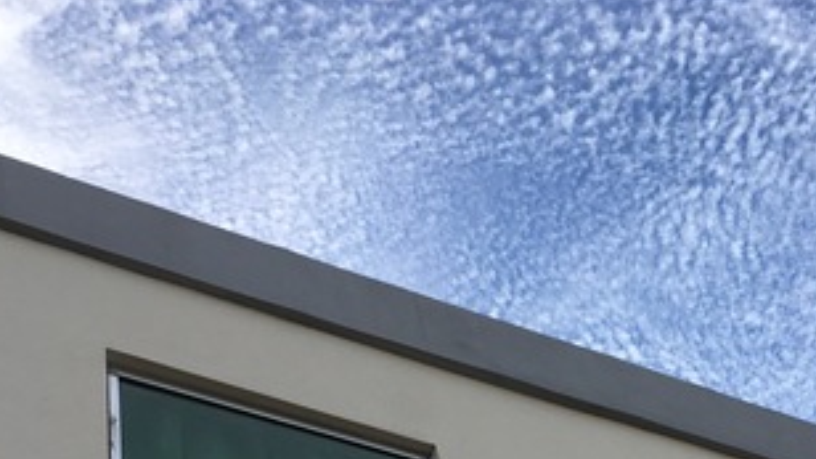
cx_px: 556
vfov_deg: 13.7
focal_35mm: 82
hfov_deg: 25.7
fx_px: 1774
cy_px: 730
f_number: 2.2
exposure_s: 1/1789
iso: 25
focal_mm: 4.15
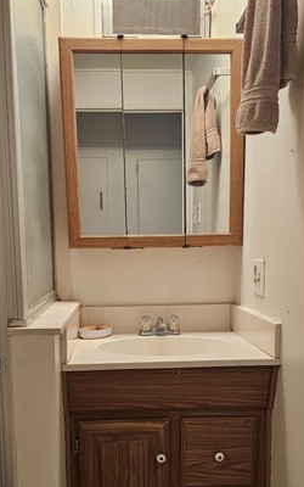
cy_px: 334
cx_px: 163
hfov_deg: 32.8
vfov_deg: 49.3
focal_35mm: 39
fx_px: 517
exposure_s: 1/120
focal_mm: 6.3
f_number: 1.7
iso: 200
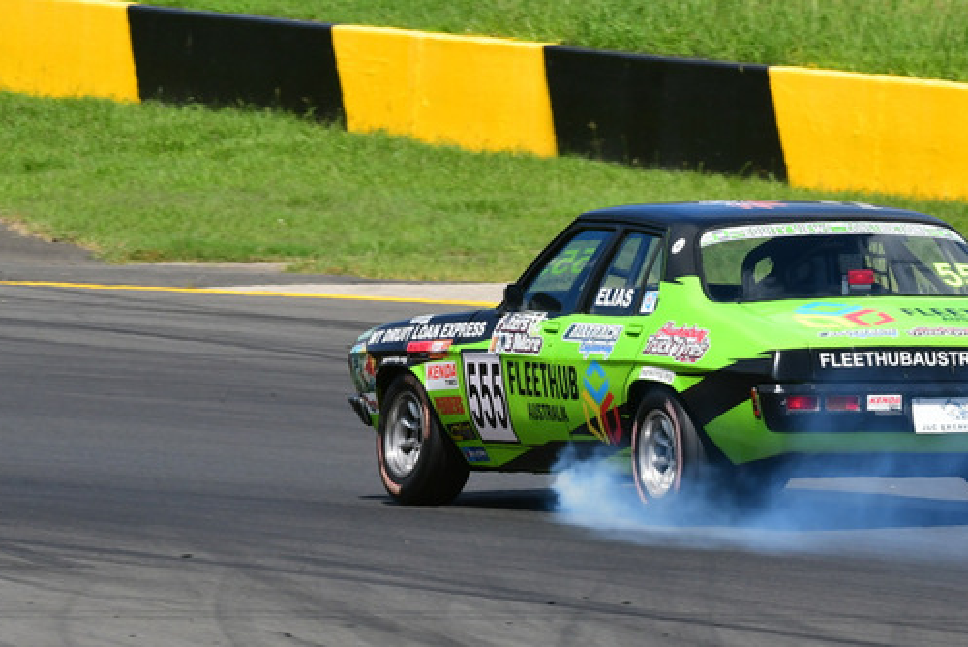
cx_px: 745
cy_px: 314
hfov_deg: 3.3
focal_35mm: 624
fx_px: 16788
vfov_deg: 2.2
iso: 400
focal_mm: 260
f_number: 13
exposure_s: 1/500
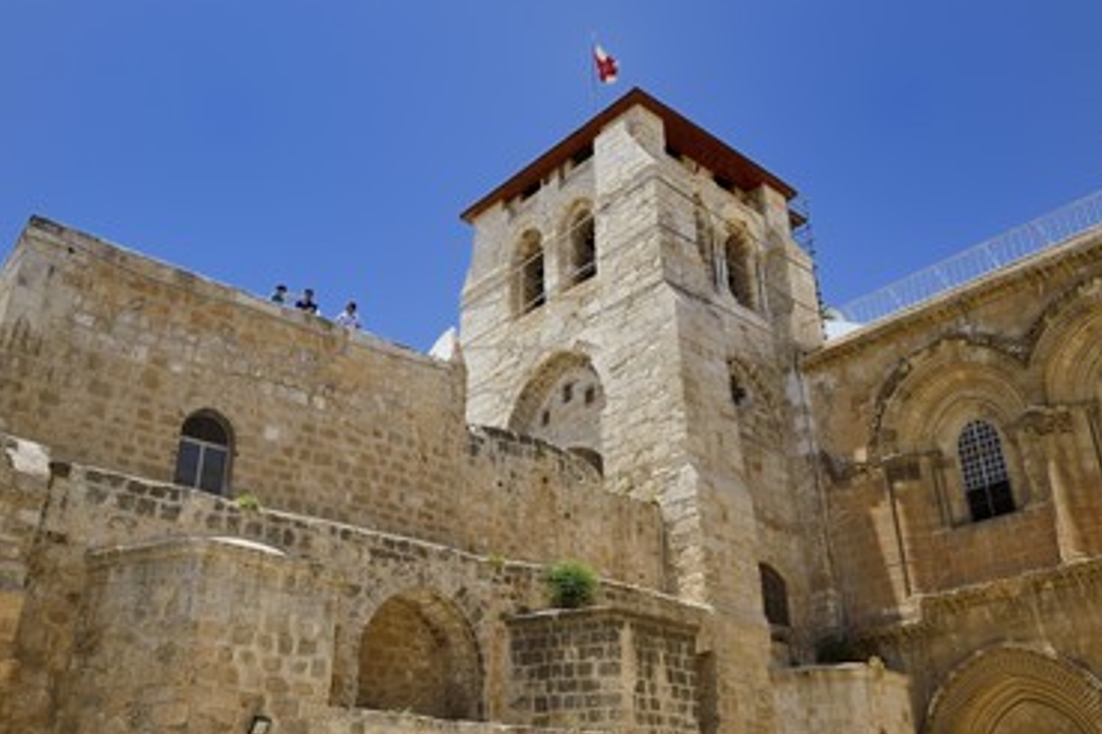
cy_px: 397
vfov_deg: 39.9
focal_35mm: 33
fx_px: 1010
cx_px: 532
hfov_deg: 57.2
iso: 200
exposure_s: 1/640
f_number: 9
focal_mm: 29
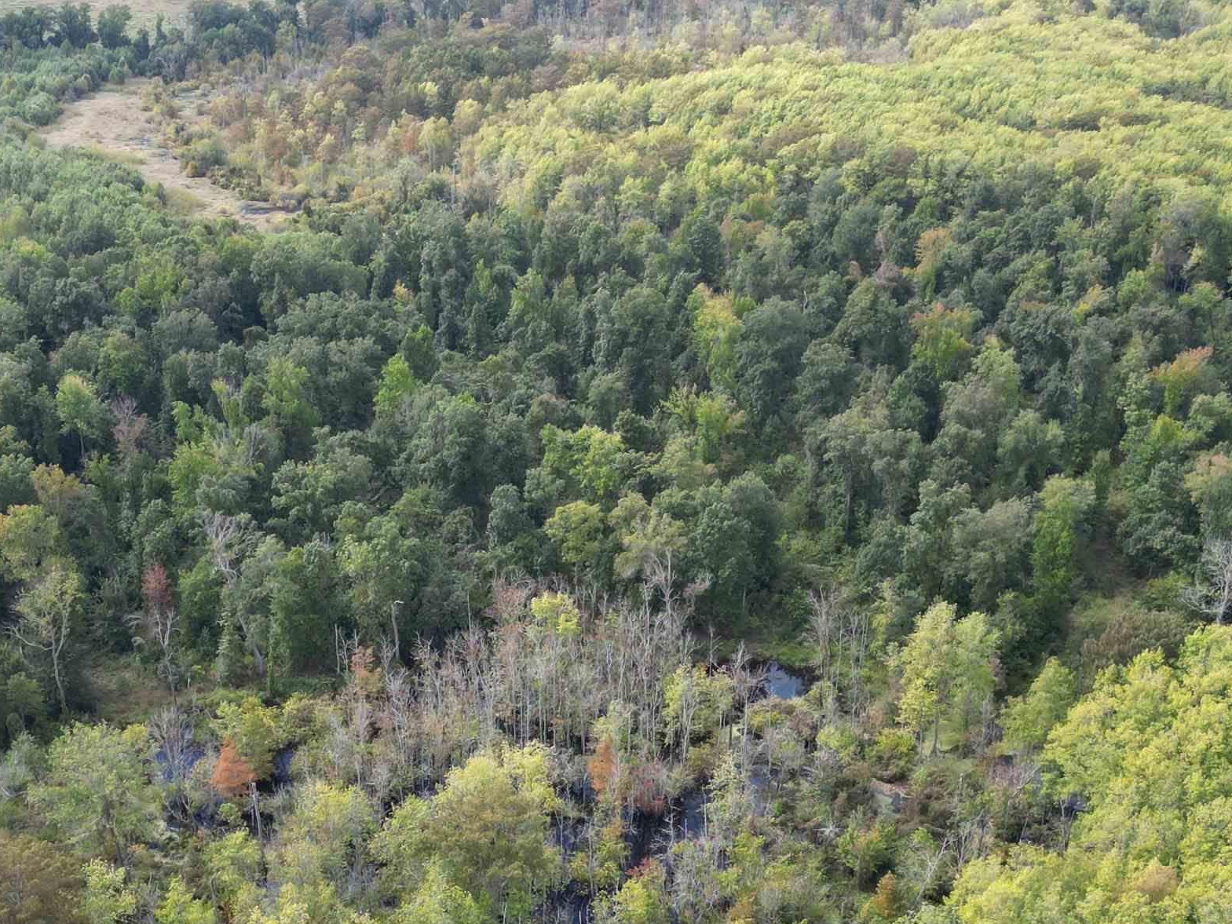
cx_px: 518
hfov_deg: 40.3
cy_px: 740
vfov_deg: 30.1
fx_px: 1673
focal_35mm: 47
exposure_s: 1/725
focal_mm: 6.72
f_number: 1.7
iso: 100
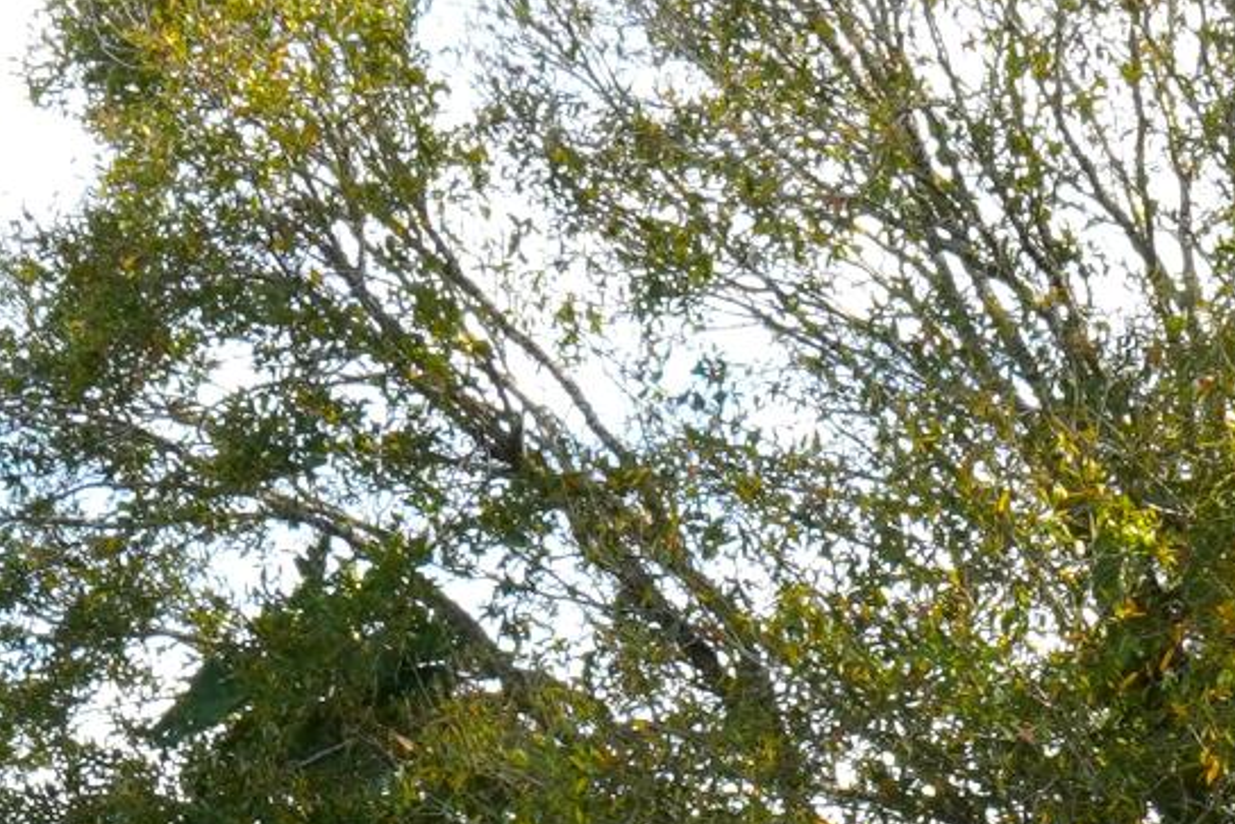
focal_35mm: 193
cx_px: 1151
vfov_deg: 6.7
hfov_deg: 10.6
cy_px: 1995
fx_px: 6622
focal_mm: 35
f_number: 22
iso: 400
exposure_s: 1/40
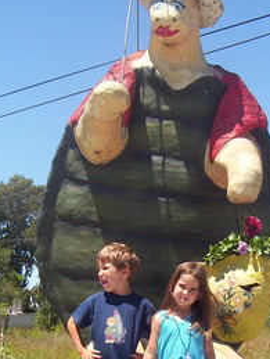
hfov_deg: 14.8
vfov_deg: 19.4
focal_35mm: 100
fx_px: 1037
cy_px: 294
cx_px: 176
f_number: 5.61
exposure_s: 1/442
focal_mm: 7.1
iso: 100
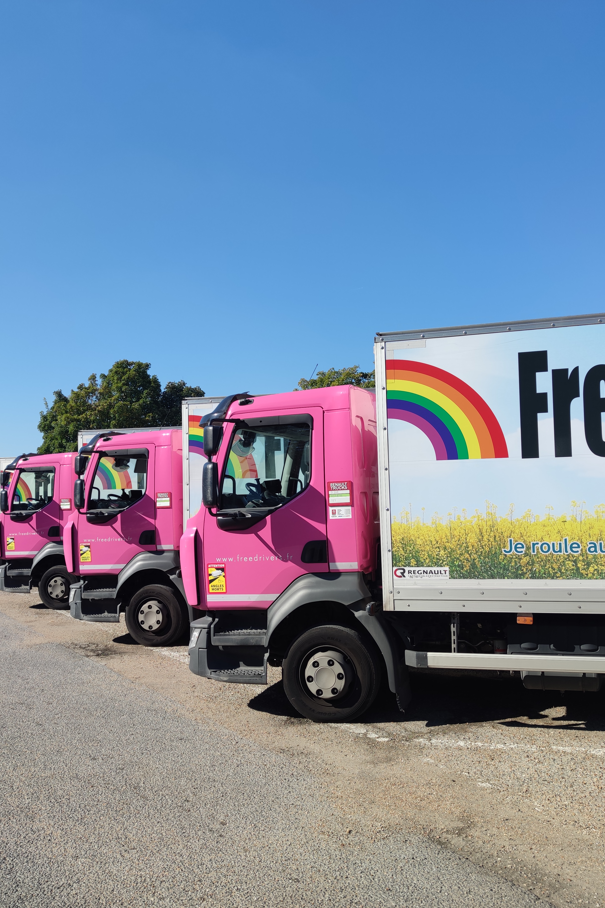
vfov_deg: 55.8
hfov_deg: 38.8
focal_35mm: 34
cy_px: 454
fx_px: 857
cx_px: 332
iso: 101
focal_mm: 6.72
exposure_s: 1/2034
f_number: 1.69
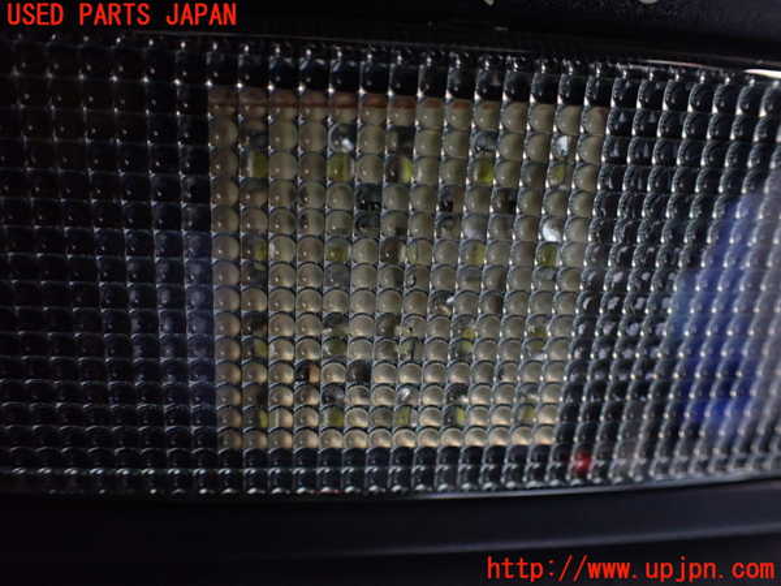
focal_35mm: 30
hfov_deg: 60.0
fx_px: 677
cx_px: 390
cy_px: 293
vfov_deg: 46.8
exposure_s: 1/60
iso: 800
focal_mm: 5.4
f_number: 2.3
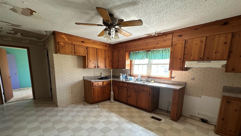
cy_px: 85
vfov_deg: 66.1
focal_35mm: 16
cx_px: 122
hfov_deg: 99.4
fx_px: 102
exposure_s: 1/99
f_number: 2.2
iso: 125
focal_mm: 2.22
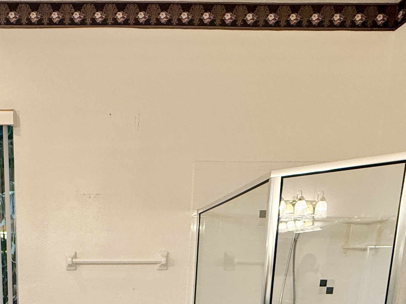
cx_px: 97
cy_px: 344
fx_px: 422
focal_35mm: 36
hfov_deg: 49.2
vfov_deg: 33.8
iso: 320
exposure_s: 1/60
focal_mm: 2.22
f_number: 2.2
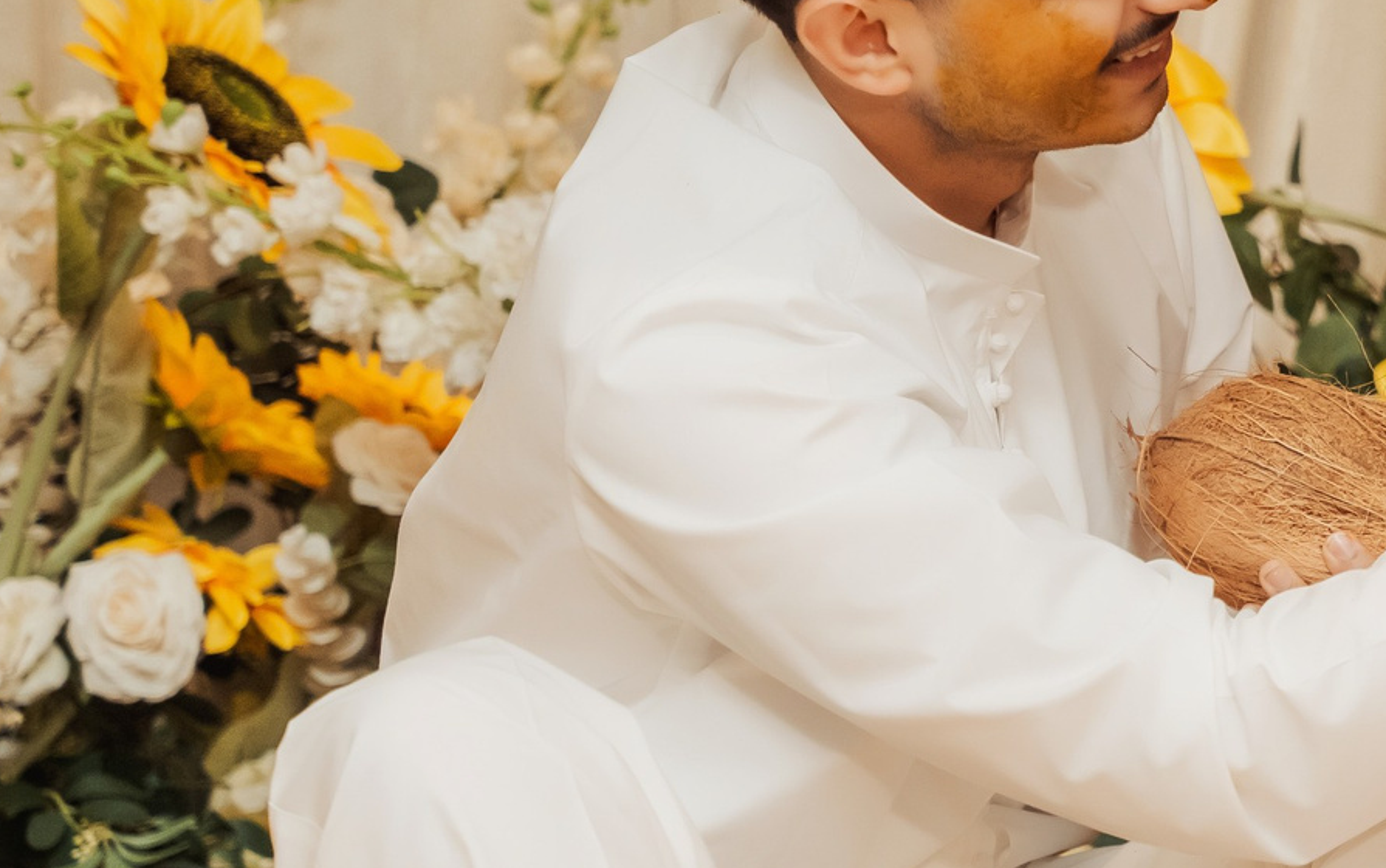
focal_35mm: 204
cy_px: 340
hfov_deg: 10.1
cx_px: 1823
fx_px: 7708
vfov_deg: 6.4
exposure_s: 1/200
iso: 1250
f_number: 4
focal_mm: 70
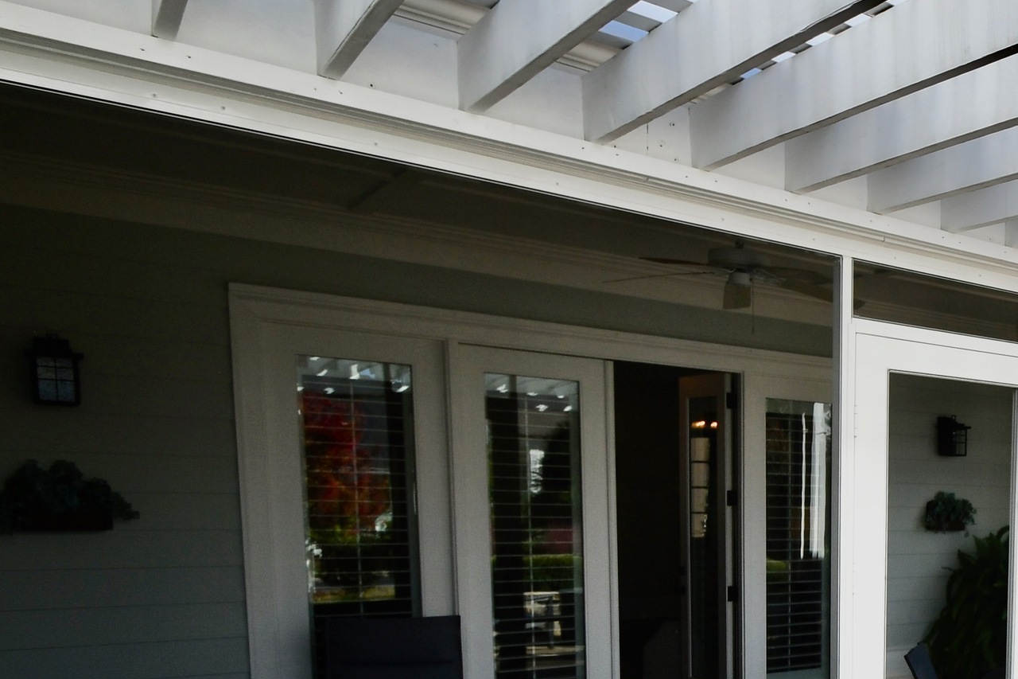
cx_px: 1145
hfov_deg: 41.2
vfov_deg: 34.8
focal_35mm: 36
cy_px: 611
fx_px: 1018
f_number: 6.3
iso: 200
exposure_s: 1/250
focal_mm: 10
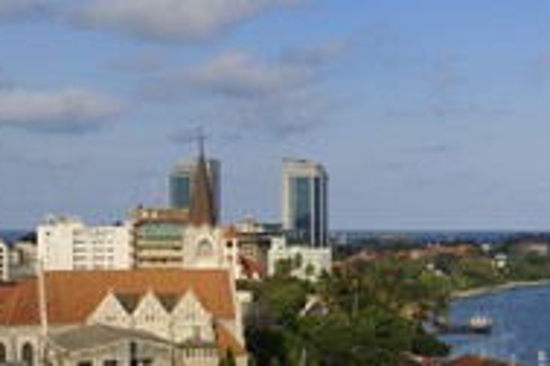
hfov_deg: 21.9
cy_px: 267
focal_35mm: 89
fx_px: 1360
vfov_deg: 15.3
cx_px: 569
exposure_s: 1/160
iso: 200
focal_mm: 40
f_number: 13
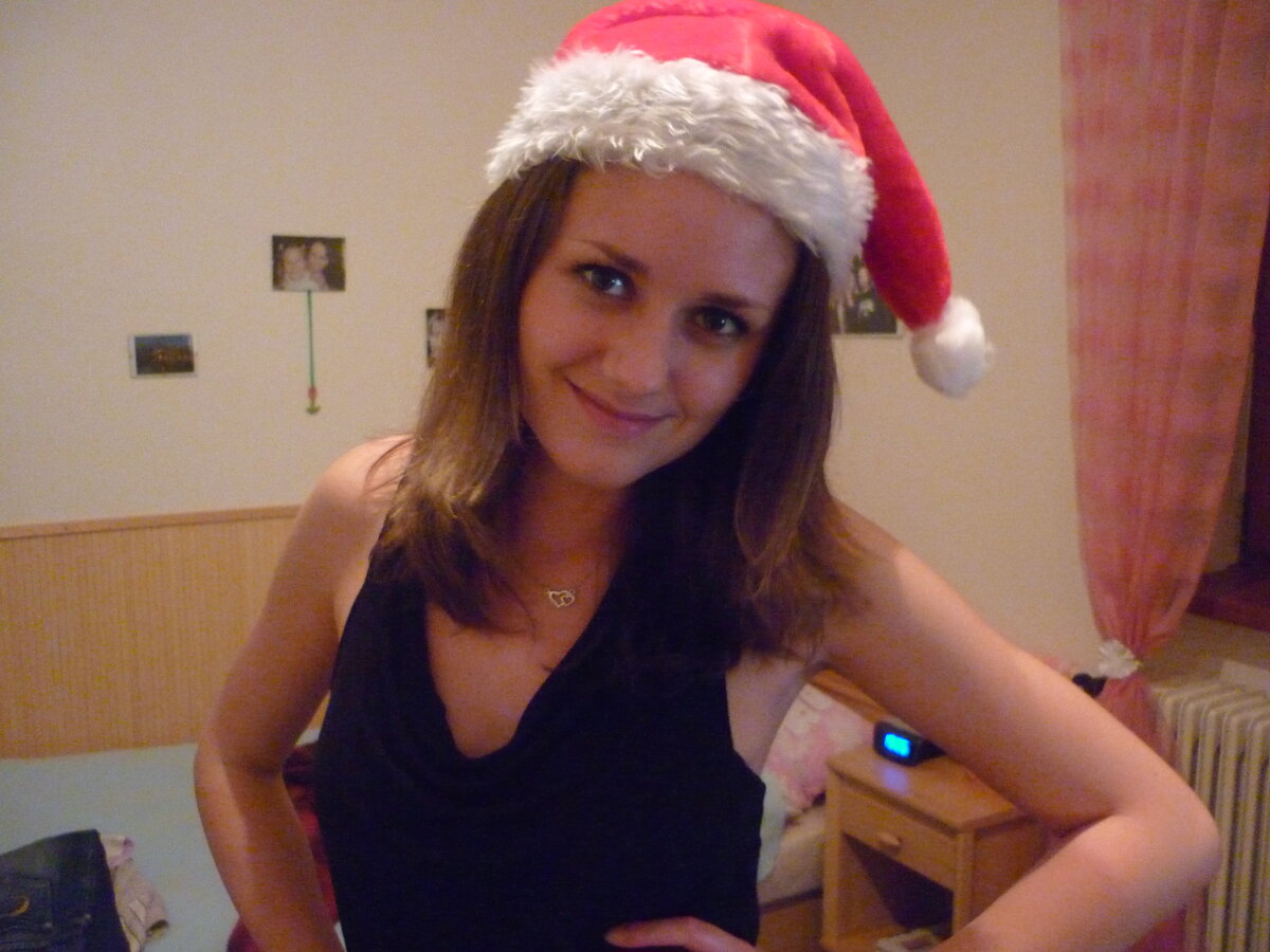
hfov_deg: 55.4
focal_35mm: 33
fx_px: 1211
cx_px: 635
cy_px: 476
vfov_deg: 42.9
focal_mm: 5.5
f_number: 2.8
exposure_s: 1/15
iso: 800
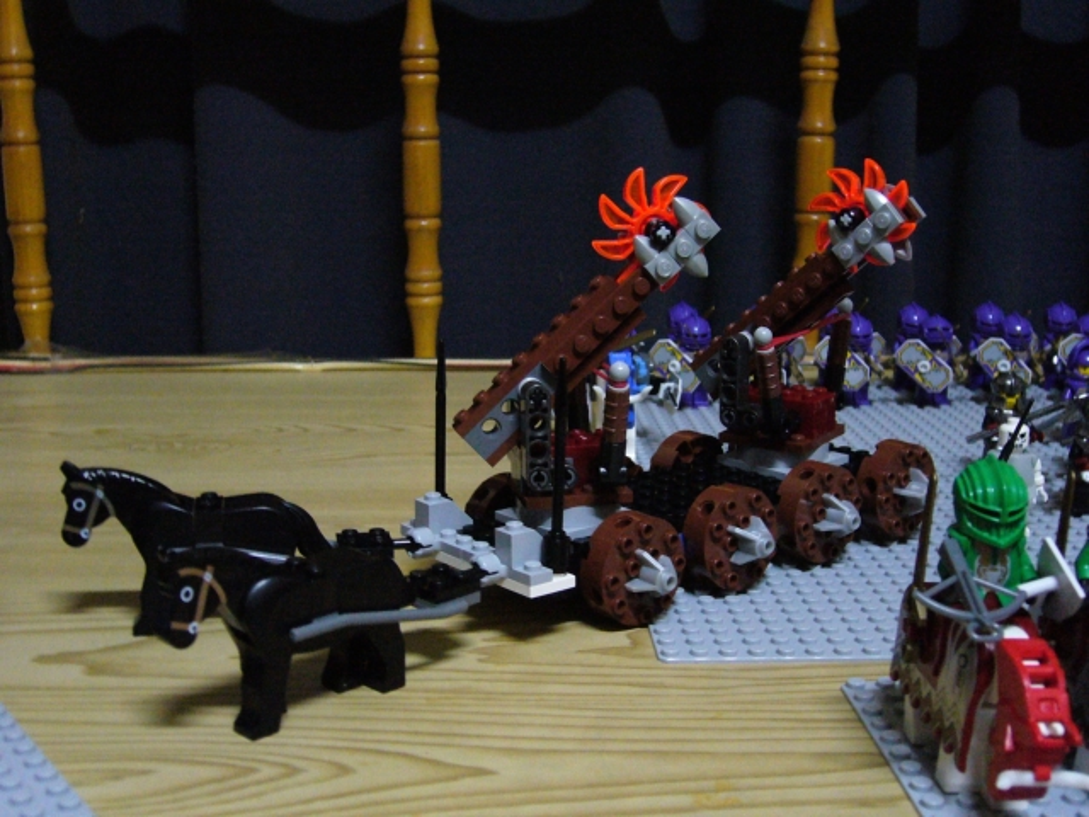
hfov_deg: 42.1
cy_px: 408
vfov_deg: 32.2
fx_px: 1416
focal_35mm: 45
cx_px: 544
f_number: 3.2
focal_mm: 7.5
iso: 400
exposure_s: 1/8
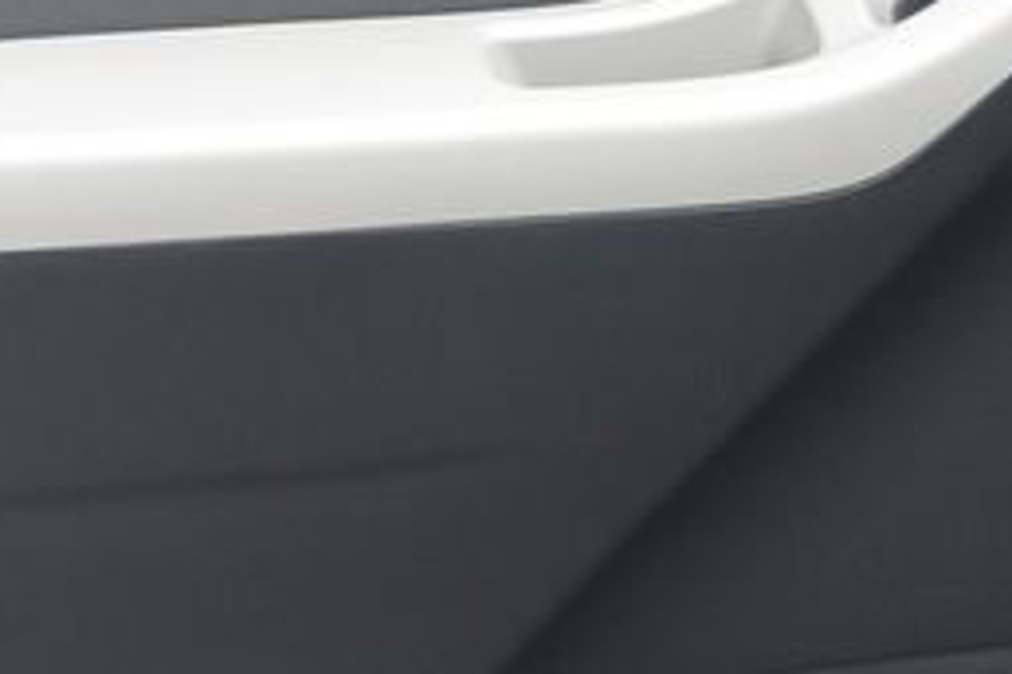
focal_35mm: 107
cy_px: 163
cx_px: 726
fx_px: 3008
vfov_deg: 12.8
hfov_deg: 19.0
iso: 200
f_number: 3.5
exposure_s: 1/250
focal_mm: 10
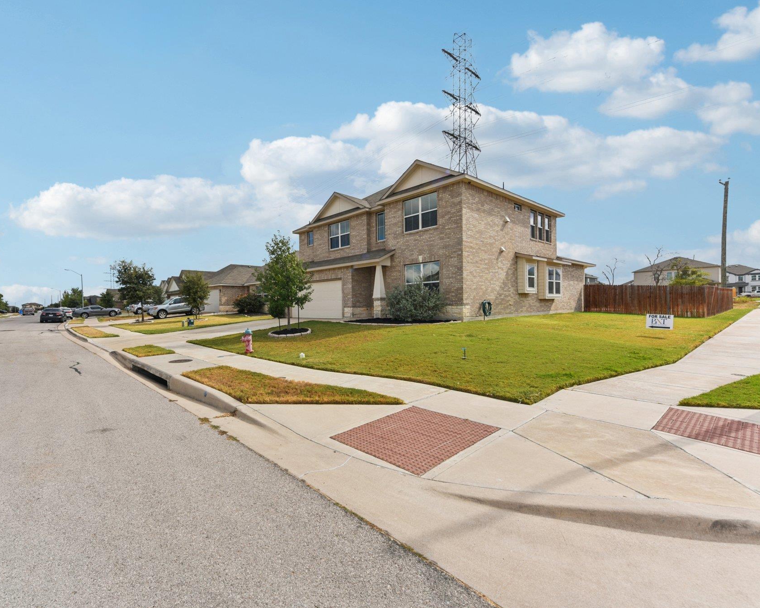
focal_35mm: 16
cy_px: 308
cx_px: 315
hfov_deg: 92.2
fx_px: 360
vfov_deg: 80.4
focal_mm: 14
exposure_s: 1/500
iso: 100
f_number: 8
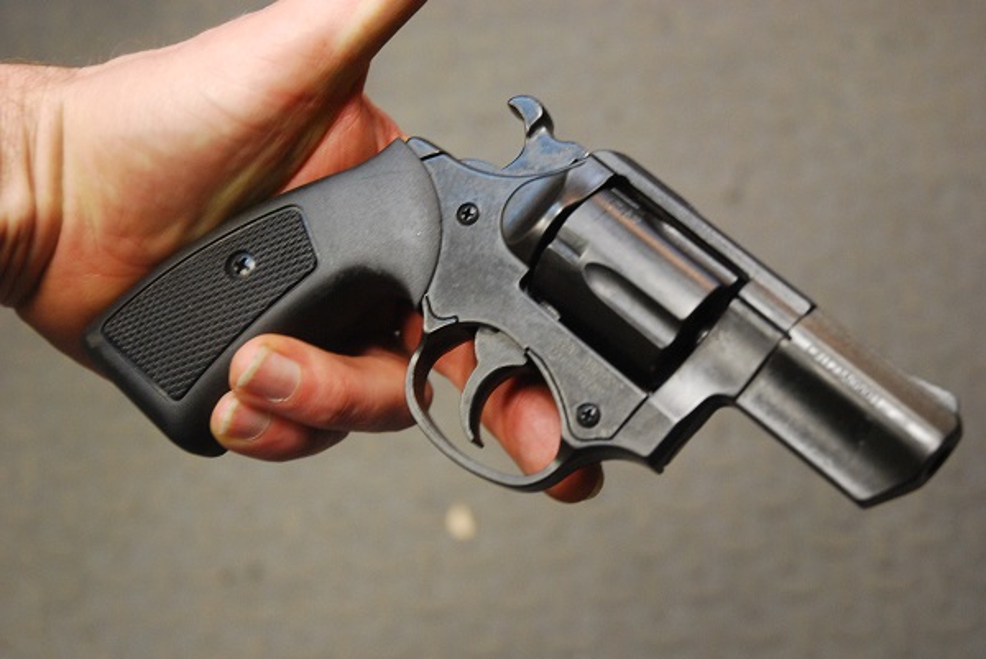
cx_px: 493
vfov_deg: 20.6
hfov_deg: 30.5
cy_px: 330
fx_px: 1809
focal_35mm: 66
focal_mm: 44
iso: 1100
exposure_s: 1/30
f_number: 4.5
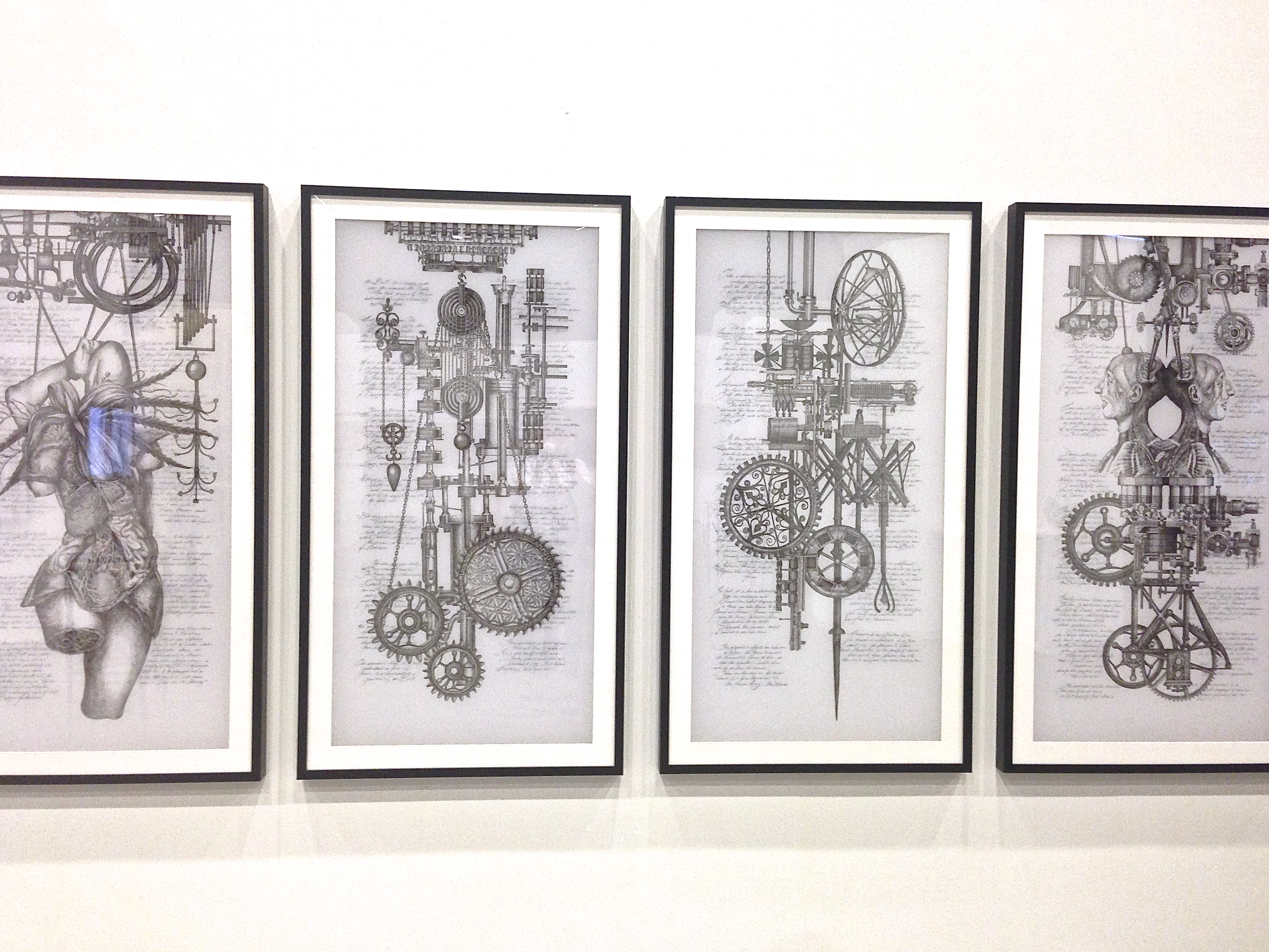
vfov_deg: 42.9
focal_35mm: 33
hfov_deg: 55.4
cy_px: 476
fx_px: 1210
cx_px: 634
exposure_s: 1/20
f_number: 2.4
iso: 125
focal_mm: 4.13
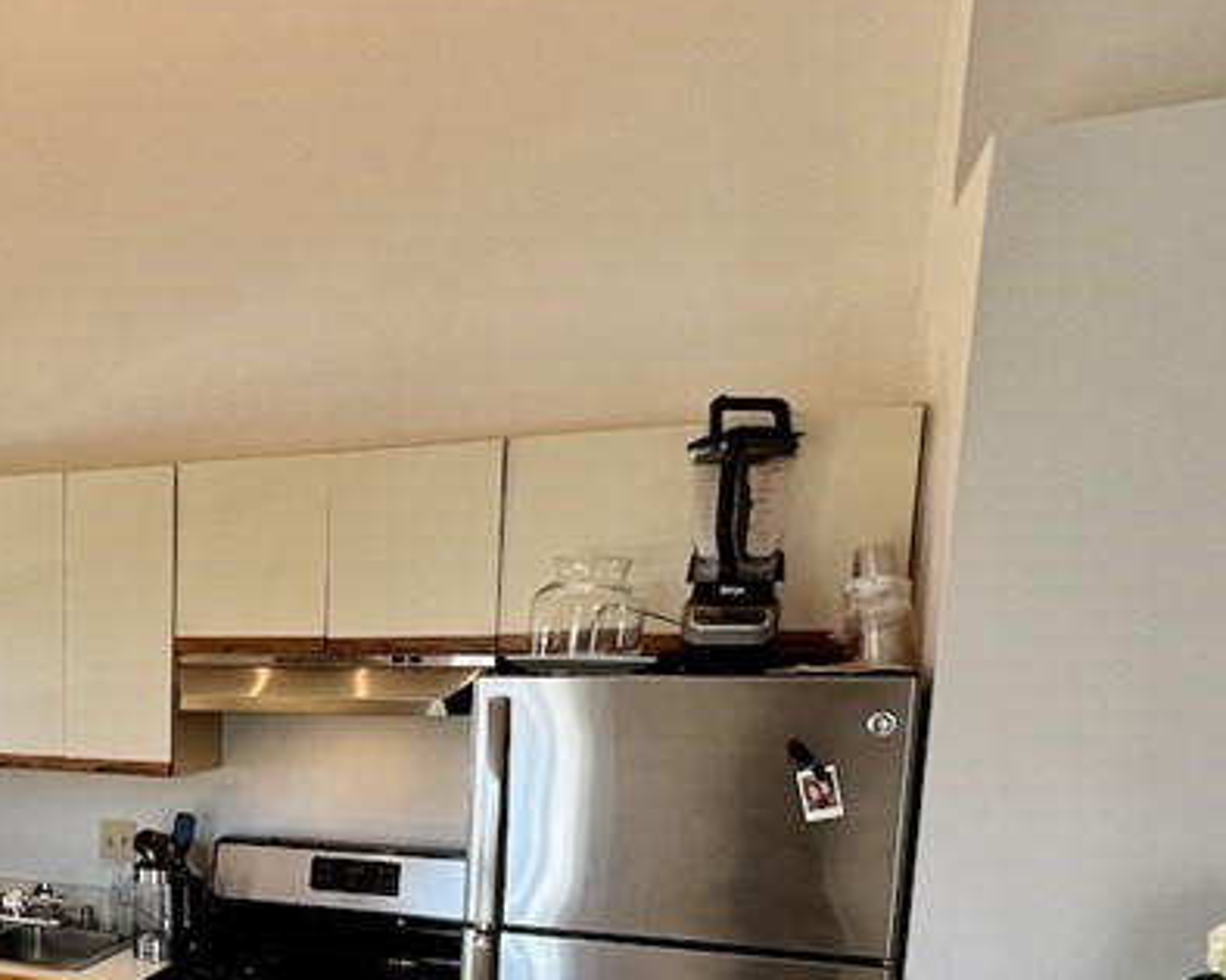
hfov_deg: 47.7
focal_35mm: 33
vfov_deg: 41.4
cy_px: 859
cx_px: 87
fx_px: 1197
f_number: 1.8
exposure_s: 1/120
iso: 125
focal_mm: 1.57
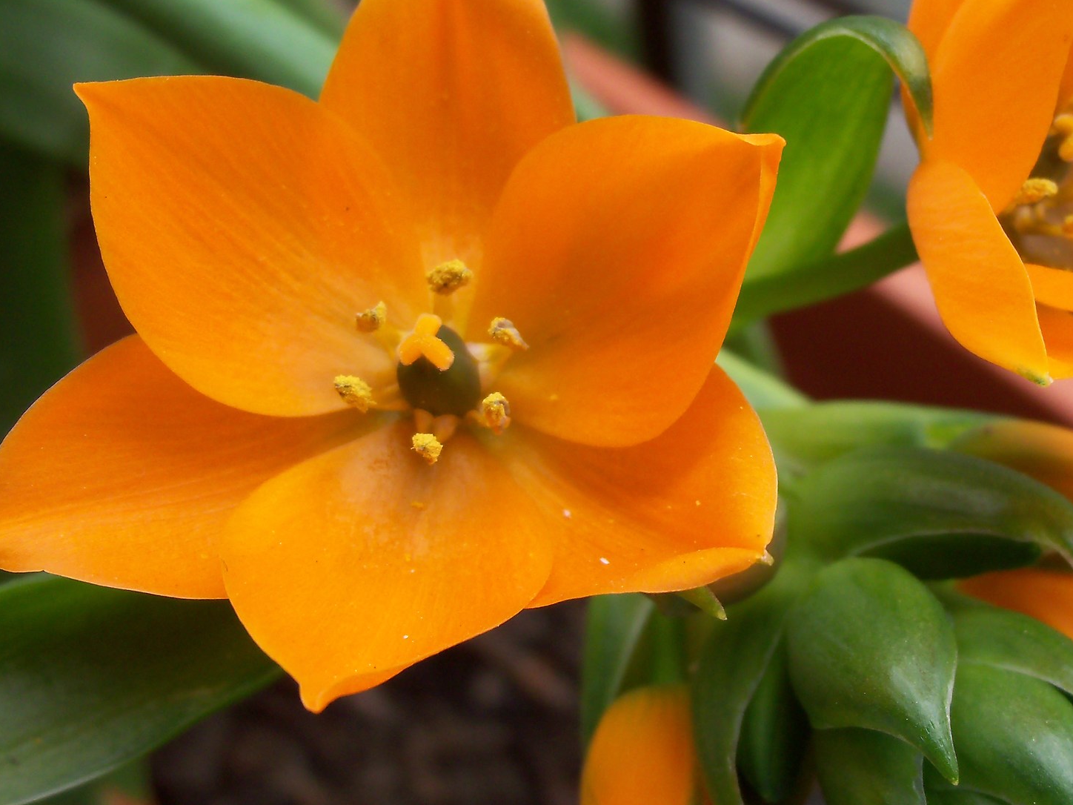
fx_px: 1798
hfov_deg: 33.1
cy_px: 363
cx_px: 673
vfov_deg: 25.2
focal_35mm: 58
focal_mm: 6.3
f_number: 3
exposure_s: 1/125
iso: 64
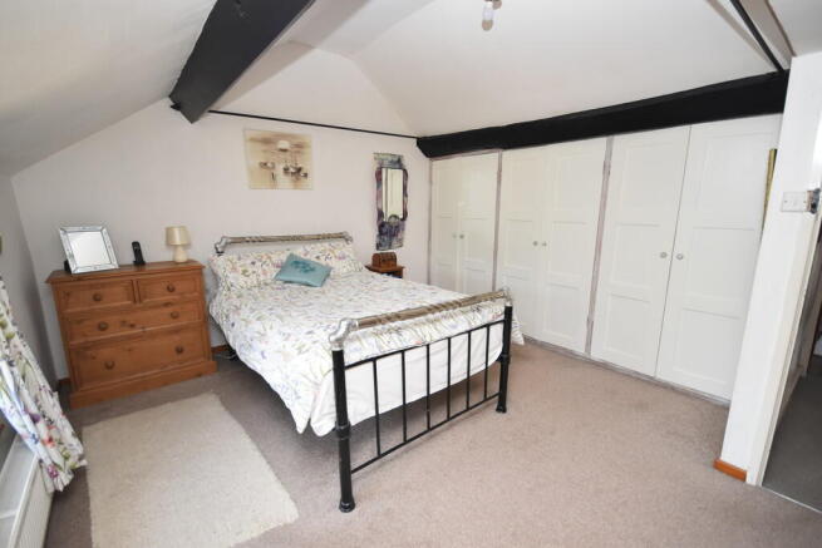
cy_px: 274
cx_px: 411
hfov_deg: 100.4
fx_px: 343
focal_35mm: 15
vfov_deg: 77.4
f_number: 4.5
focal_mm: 10
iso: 800
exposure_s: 1/160
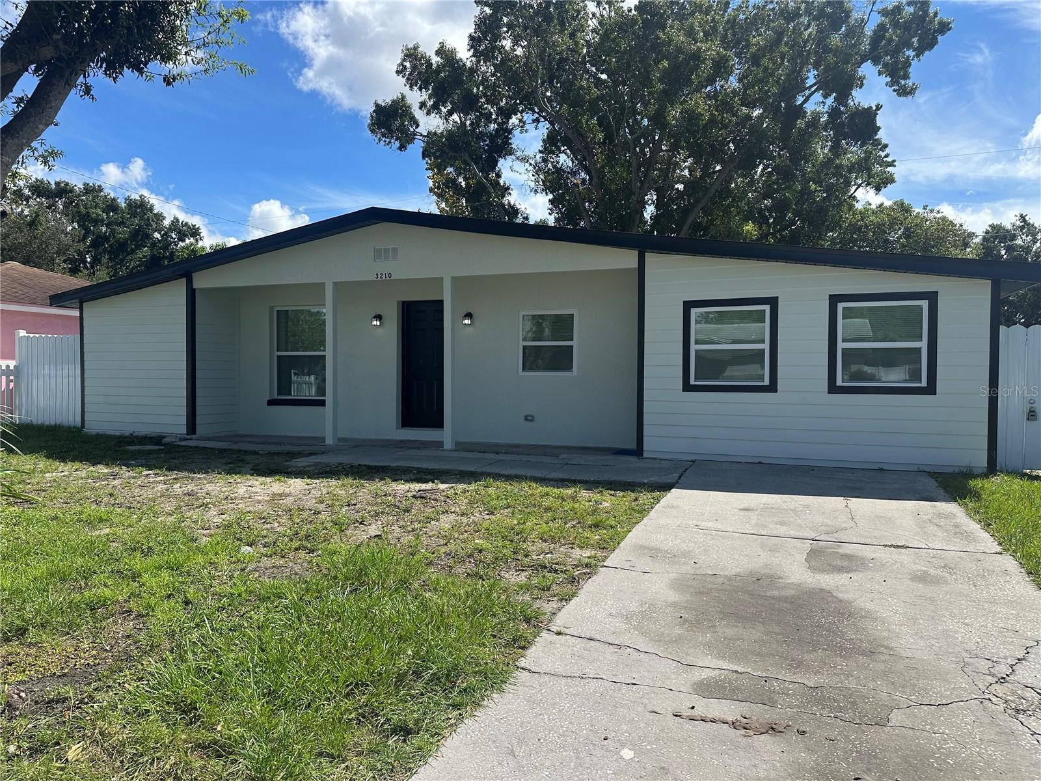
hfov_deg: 71.6
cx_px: 520
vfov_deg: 56.8
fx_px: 722
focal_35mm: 24
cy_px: 390
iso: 80
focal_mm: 6.86
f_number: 1.78
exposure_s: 1/4762
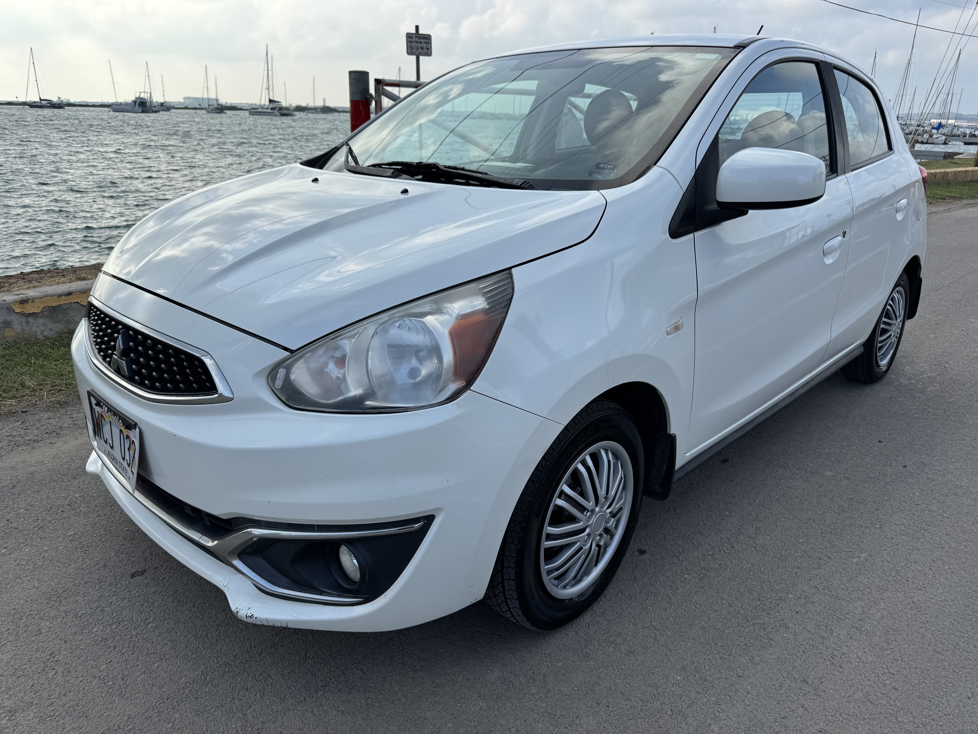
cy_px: 367
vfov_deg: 56.8
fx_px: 678
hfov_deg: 71.6
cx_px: 489
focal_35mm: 24
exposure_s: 1/3597
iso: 80
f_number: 1.78
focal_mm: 6.76
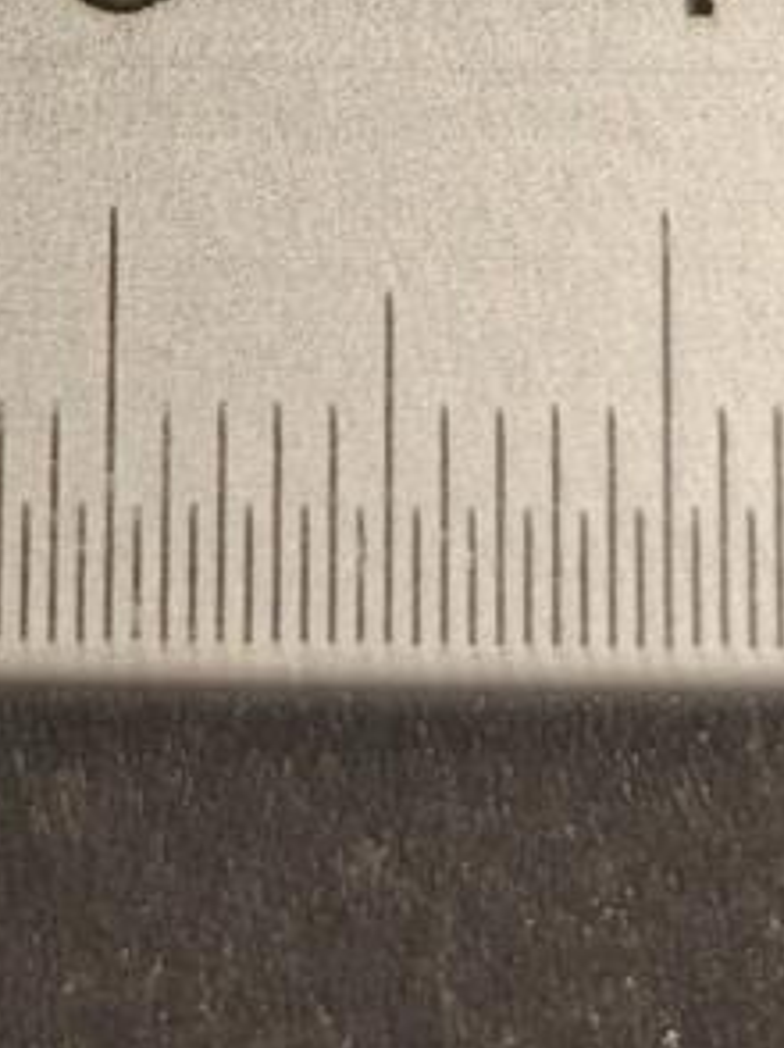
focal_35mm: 141
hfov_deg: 10.5
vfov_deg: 12.3
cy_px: -1091
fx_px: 4264
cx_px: 125
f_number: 1.6
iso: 160
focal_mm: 6.06
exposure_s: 1/200
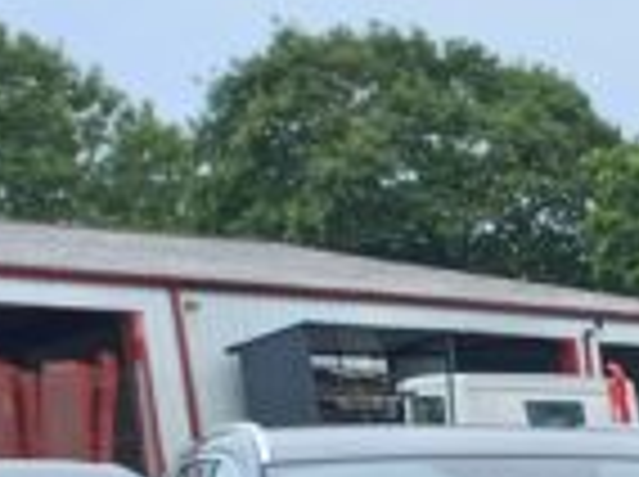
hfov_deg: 11.1
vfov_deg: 9.4
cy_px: 1134
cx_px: 1656
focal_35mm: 141
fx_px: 2598
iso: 25
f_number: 2
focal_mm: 4.6
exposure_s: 1/387
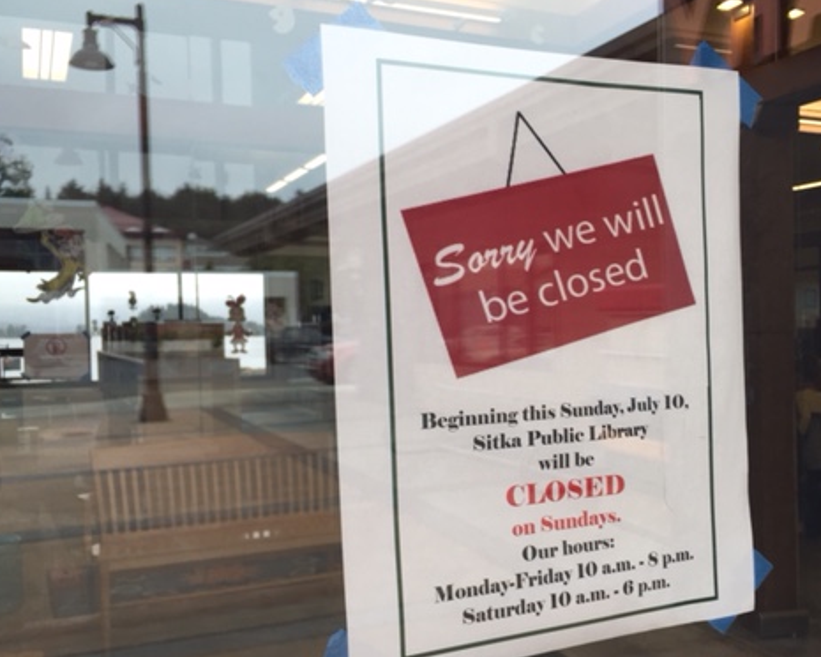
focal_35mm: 39
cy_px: 348
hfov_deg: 46.1
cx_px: 553
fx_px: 948
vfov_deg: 38.2
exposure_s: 1/120
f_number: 2.2
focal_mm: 4.15
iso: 32
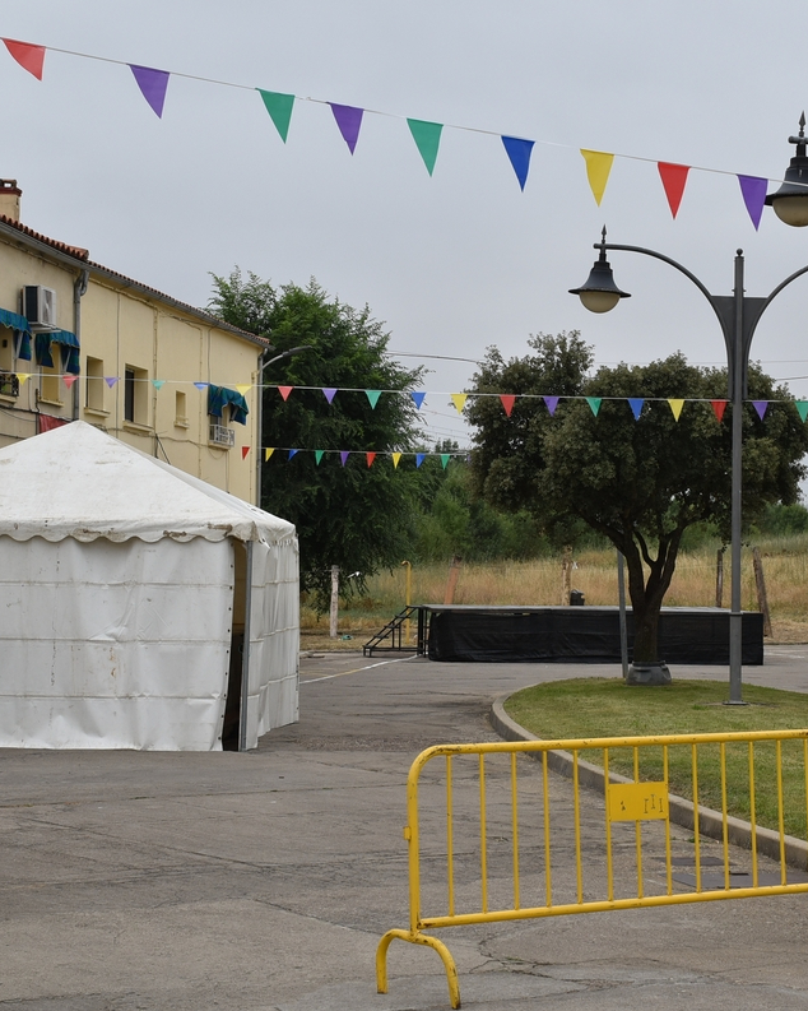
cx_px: 468
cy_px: 502
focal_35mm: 81
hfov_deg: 18.9
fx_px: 2422
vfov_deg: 23.6
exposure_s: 1/320
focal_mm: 38
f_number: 8
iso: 200
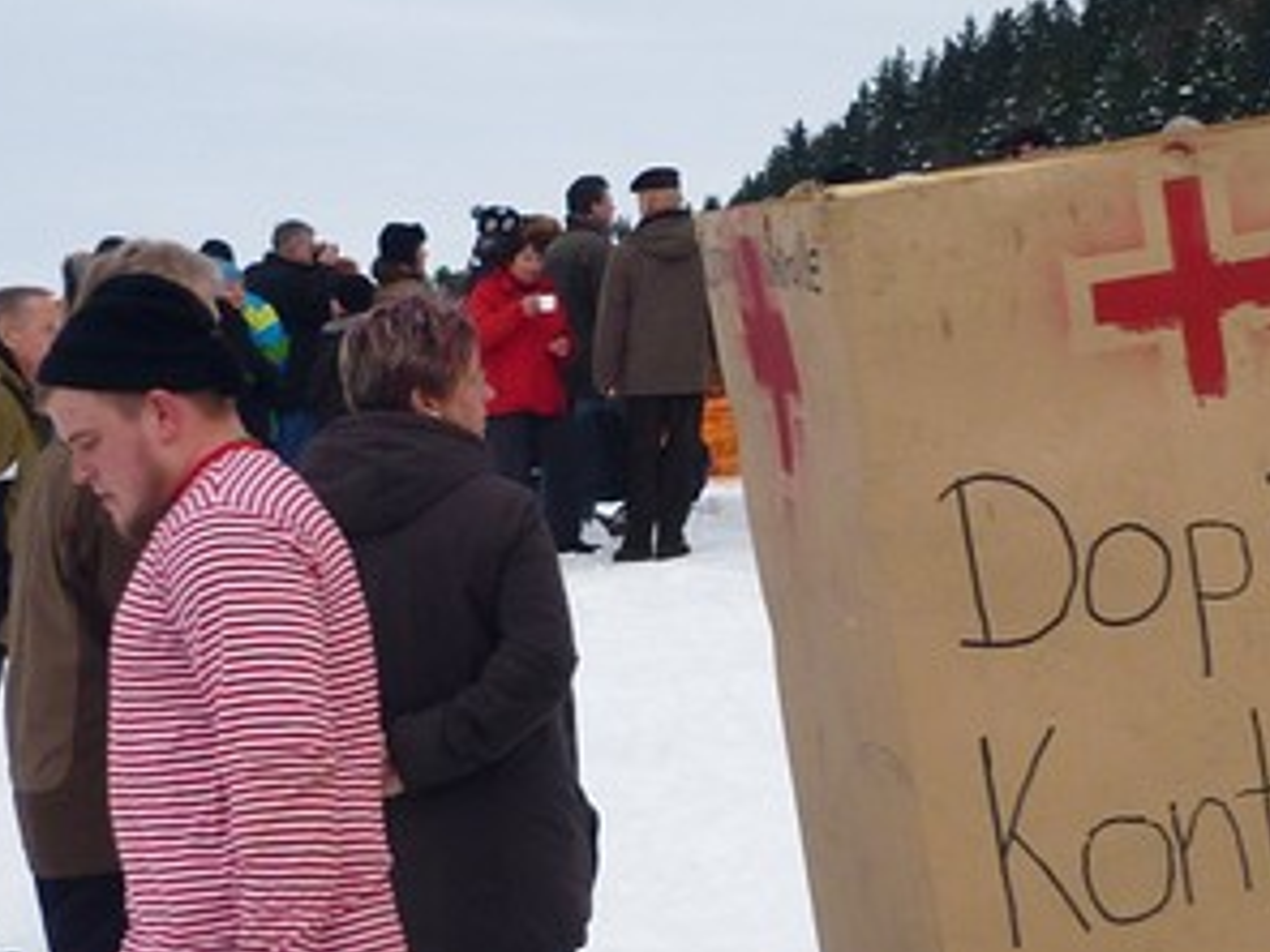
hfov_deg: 16.4
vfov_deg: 12.4
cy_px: 605
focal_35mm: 119
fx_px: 4366
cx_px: 1034
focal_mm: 6.4
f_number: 8
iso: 80
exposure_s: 1/160
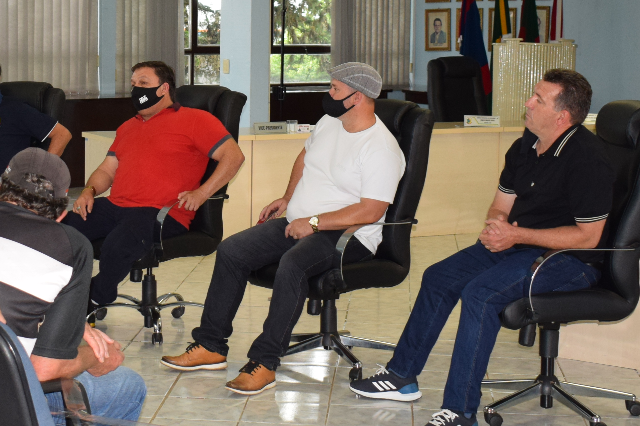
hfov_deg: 24.6
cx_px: 139
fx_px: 1443
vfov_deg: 16.7
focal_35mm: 81
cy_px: 112
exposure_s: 1/100
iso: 800
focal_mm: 23
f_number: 5
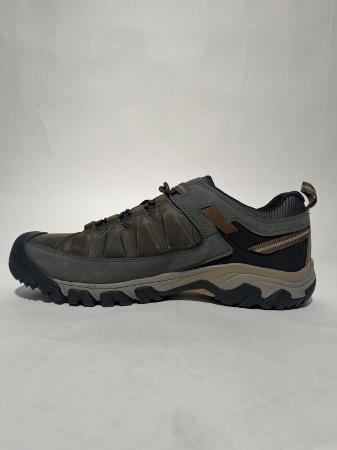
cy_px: 225
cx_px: 168
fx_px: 337
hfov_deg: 53.1
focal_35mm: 26
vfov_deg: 67.3
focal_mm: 5.1
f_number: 1.6
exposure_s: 1/295
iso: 50
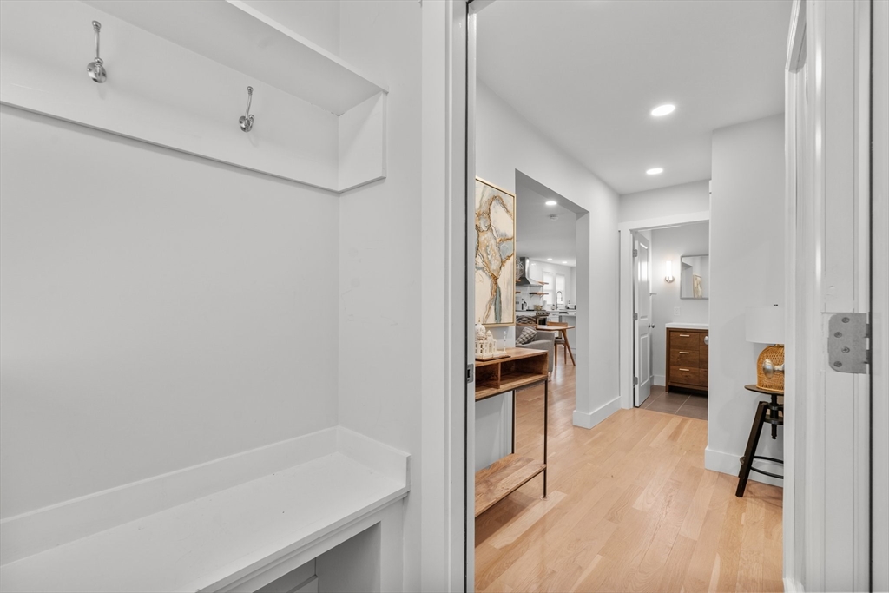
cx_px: 444
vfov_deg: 81.2
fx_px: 346
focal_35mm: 14
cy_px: 296
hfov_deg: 104.2
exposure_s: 1/4
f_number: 8
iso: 400
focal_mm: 14
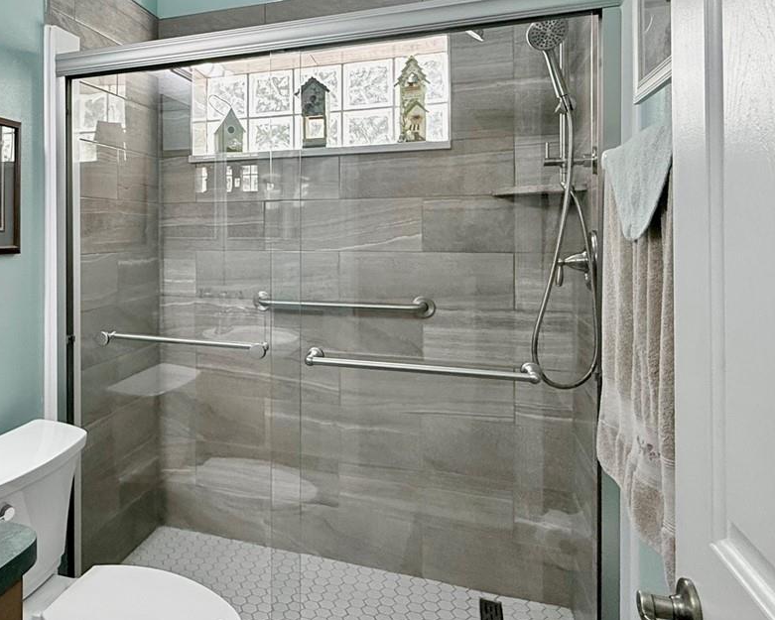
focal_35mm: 28
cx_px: 180
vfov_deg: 51.0
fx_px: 642
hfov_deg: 58.5
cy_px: 229
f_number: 2.2
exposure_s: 1/120
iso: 250
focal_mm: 2.22
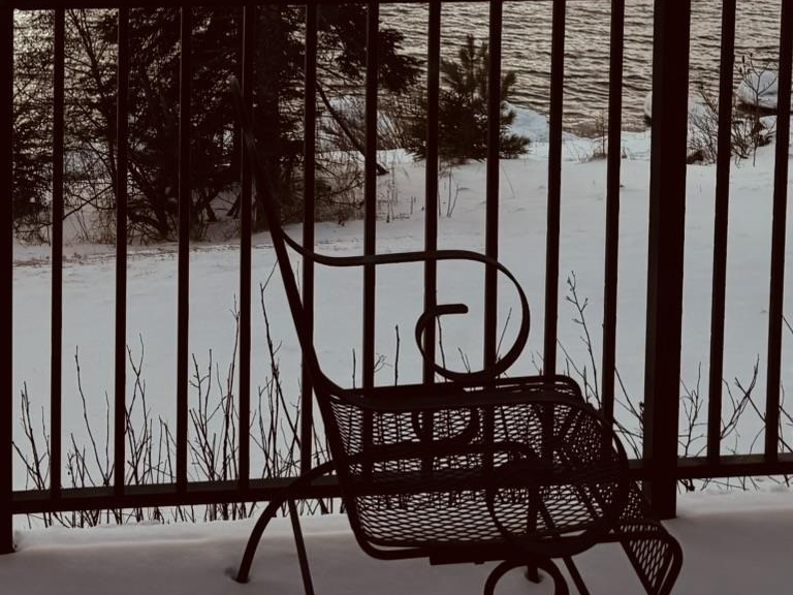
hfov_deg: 29.5
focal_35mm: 64
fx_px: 1466
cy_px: -184
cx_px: 149
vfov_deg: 20.8
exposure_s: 1/9009
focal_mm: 6.76
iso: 80
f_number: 1.78
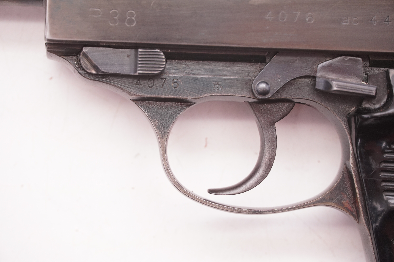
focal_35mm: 177
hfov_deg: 11.6
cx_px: 197
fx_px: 1935
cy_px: 131
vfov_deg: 7.7
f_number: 5.6
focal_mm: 118
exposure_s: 1/125
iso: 800
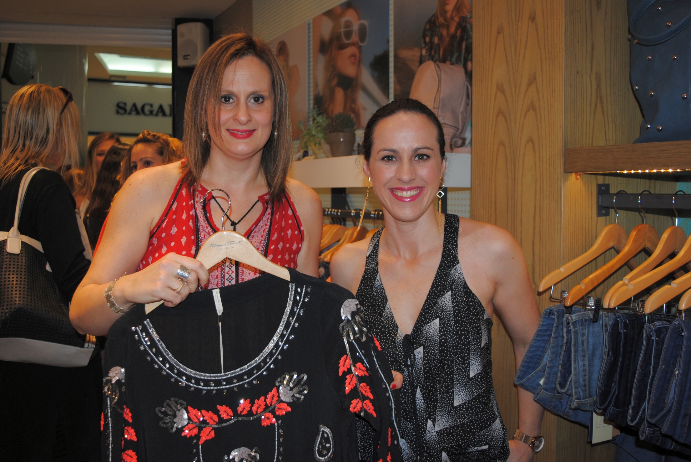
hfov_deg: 53.1
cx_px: 346
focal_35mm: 36
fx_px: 692
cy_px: 231
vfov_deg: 37.0
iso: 200
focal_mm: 24
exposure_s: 1/60
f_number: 4
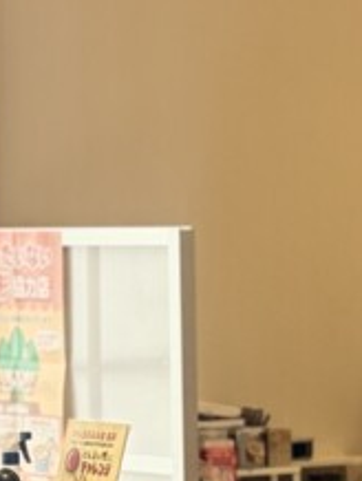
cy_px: 329
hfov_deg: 6.1
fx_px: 3396
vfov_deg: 8.1
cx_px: 223
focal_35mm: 244
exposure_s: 1/157
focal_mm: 5.96
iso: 25
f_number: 1.6
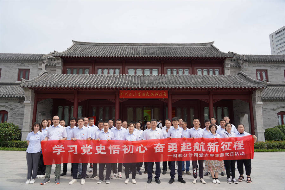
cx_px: 142
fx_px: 190
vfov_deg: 53.1
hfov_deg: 73.7
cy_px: 95
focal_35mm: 24
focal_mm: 24
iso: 100
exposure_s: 1/640
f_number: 4.5
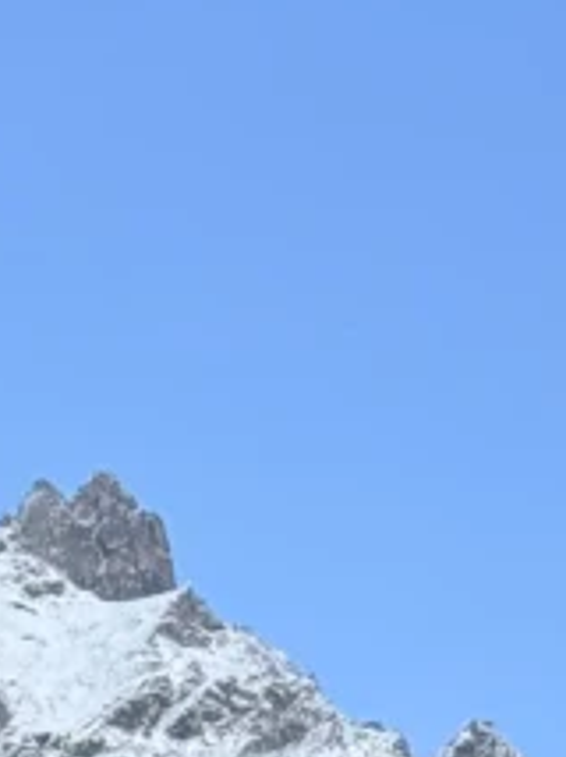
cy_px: 2020
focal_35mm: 323
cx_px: 527
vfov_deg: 5.8
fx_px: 7056
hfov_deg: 4.6
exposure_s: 1/681
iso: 80
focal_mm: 6.76
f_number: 1.78
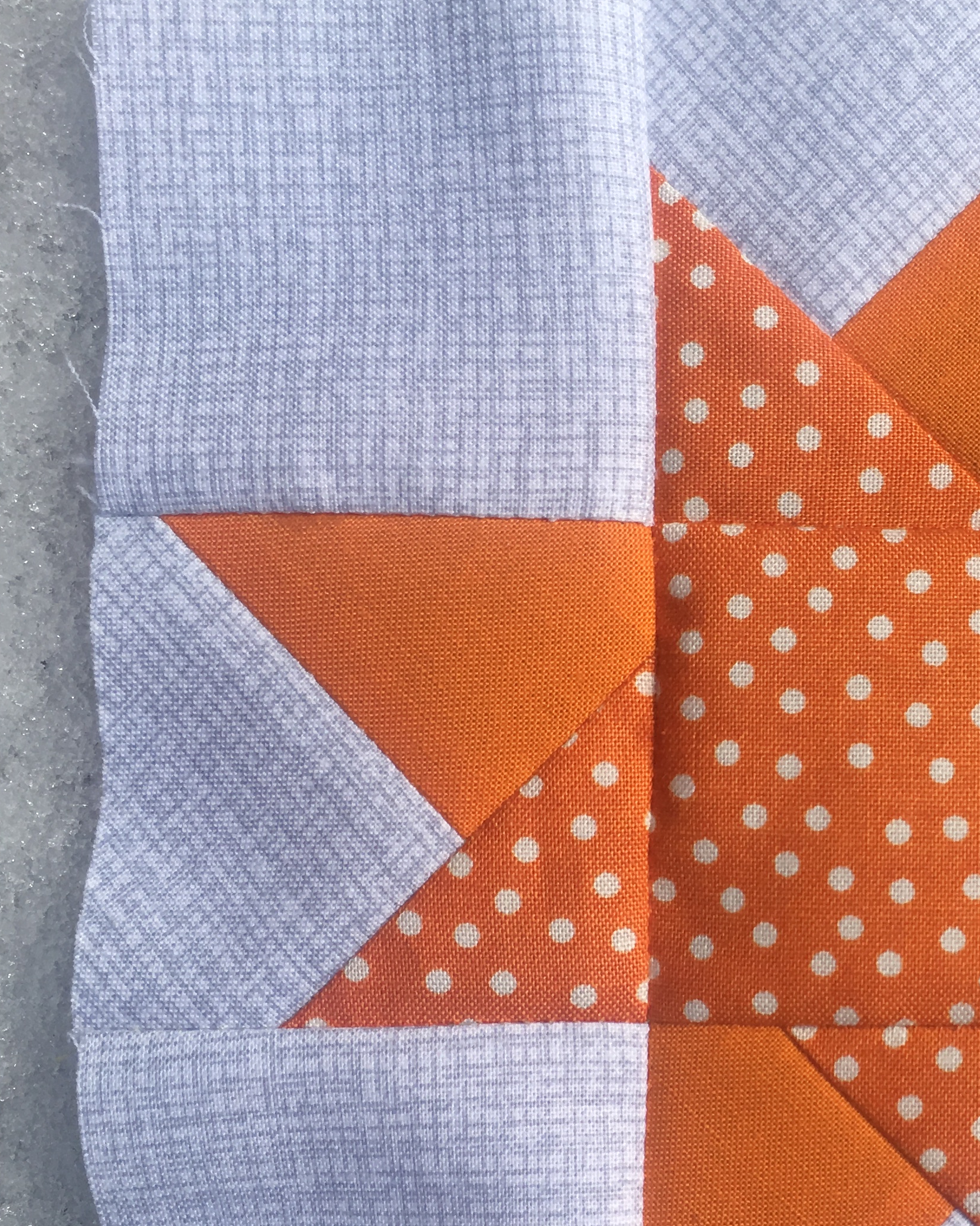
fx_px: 1994
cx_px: 936
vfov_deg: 34.0
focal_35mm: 55
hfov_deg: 26.4
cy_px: 778
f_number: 2.2
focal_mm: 4.15
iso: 25
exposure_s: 1/2747
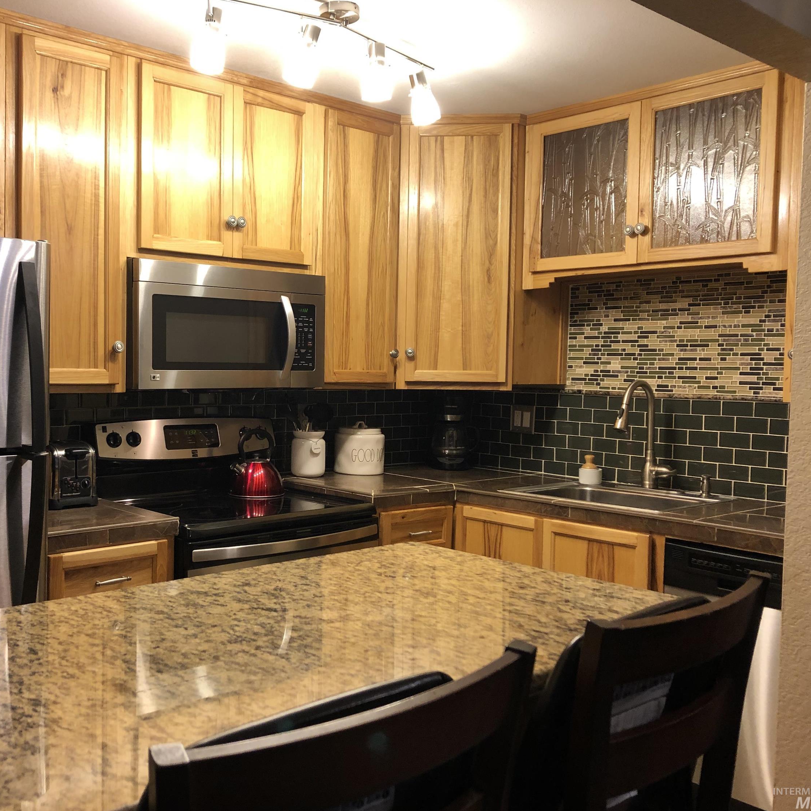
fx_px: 901
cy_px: 411
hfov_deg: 48.0
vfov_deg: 48.4
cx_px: 300
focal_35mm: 34
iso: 40
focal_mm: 3.99
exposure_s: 1/17
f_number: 1.8
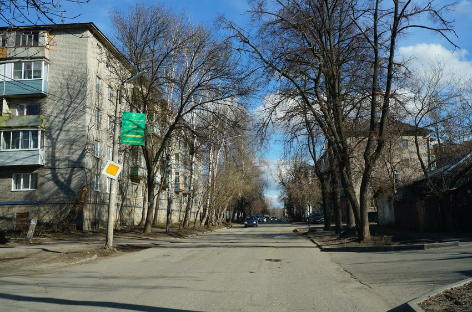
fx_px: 432
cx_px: 236
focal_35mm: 33
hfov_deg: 57.3
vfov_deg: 39.8
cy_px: 156
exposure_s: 1/800
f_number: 8
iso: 400
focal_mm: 22
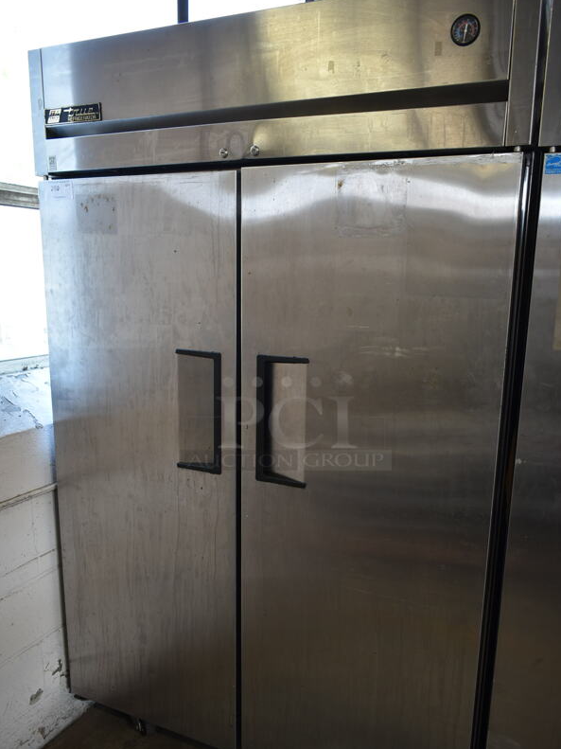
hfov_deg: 46.8
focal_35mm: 30
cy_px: 421
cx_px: 287
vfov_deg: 59.8
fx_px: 648
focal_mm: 18
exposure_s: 1/30
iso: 320
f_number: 3.5
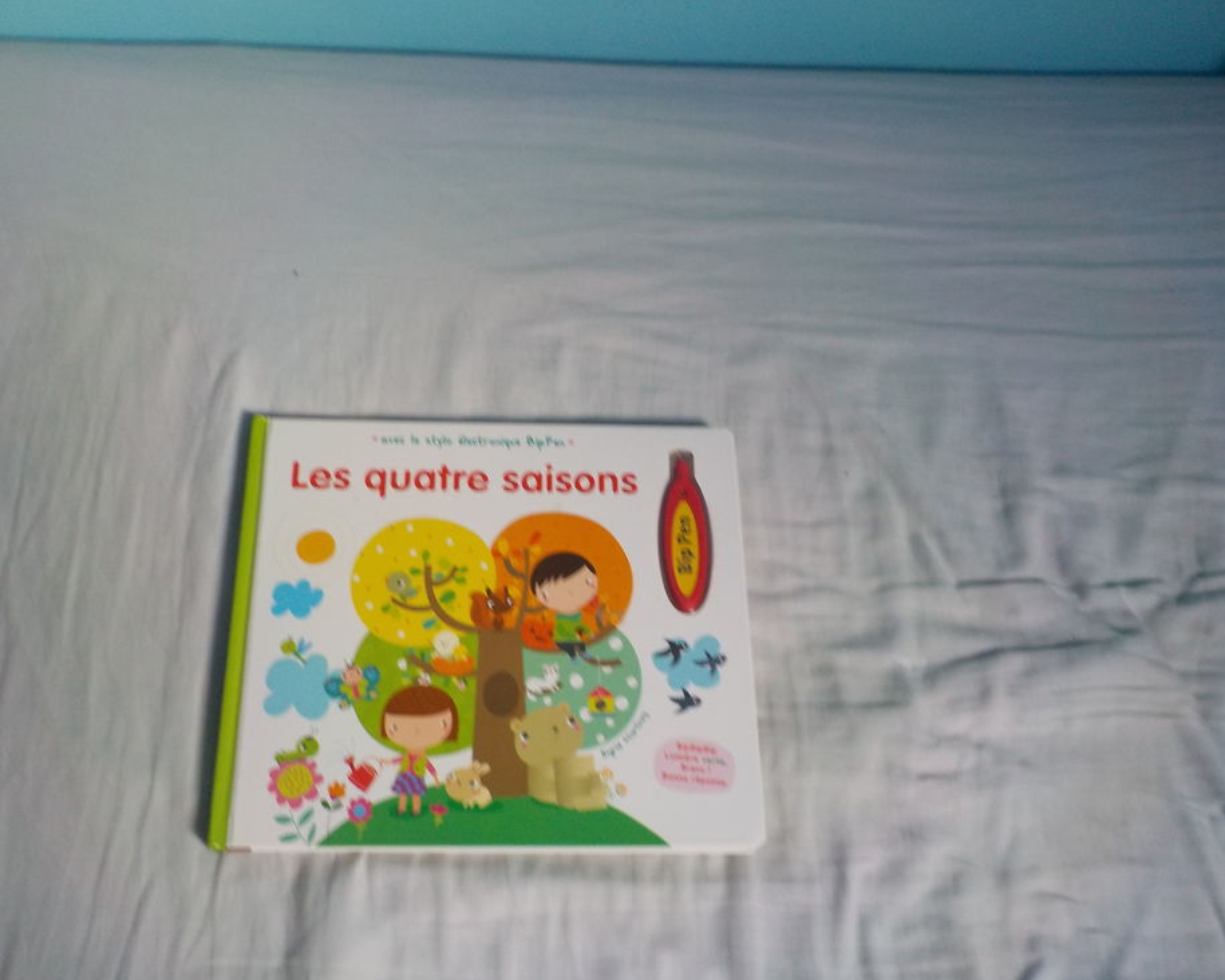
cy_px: 499
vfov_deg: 45.8
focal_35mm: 32
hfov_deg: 55.6
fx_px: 1160
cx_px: 562
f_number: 3.3
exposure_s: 1/30
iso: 180
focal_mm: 4.1
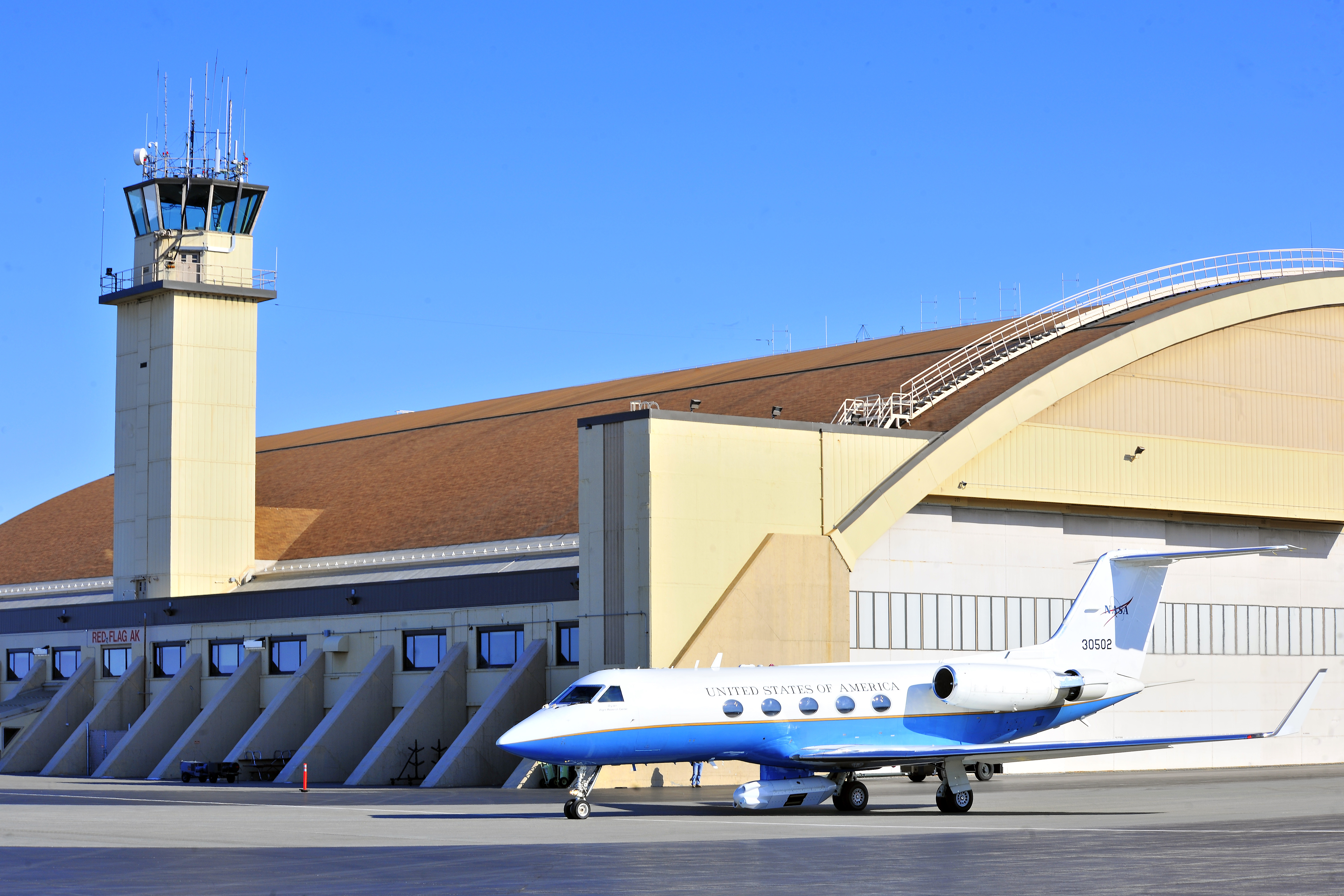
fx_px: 2986
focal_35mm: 80
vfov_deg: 17.1
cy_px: 448
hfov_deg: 25.4
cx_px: 672
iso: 100
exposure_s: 1/100
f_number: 16
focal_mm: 80
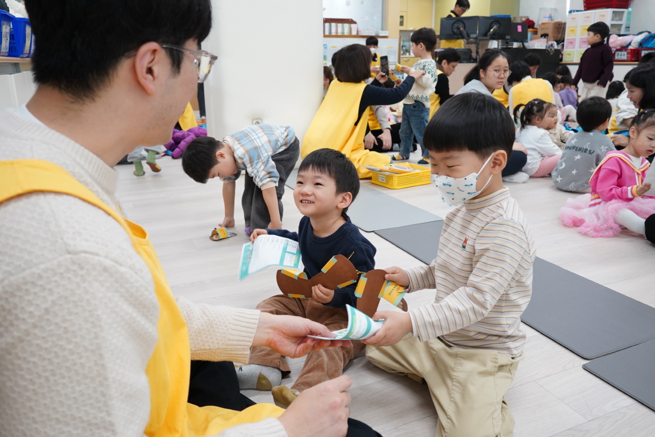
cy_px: 218
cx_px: 328
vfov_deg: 46.4
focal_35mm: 28
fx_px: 509
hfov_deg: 65.5
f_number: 5.6
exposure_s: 1/100
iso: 2500
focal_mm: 28
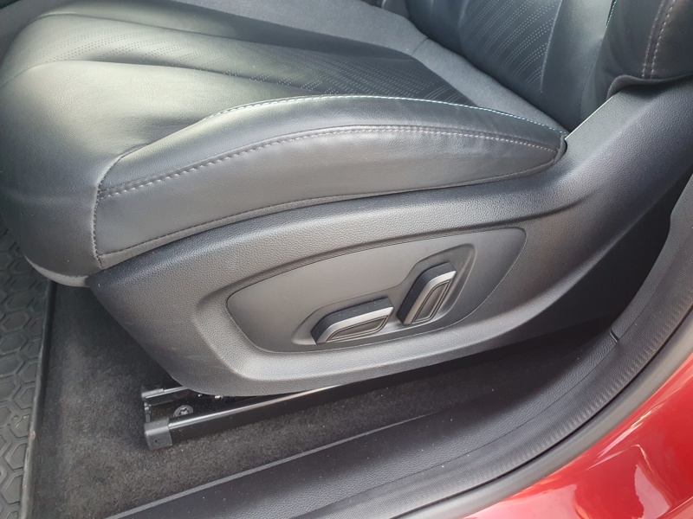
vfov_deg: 53.1
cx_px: 346
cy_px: 260
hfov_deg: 67.3
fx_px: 521
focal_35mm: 26
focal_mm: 4.32
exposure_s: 1/100
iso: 250
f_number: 2.4
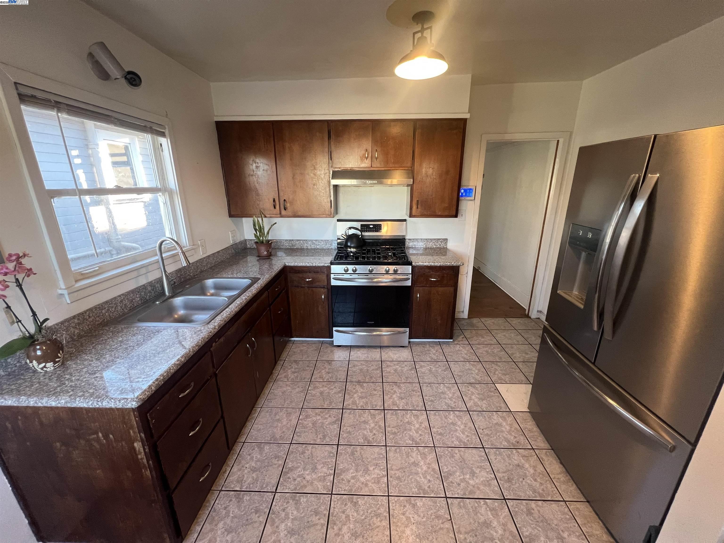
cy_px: 272
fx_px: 272
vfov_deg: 89.9
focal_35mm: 13
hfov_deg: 106.2
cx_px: 362
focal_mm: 1.57
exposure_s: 1/60
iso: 200
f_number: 1.8
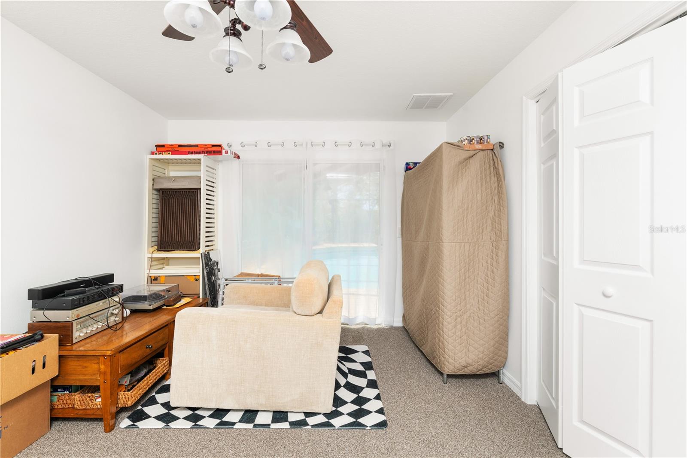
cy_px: 229
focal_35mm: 15
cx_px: 344
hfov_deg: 100.4
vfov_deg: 77.3
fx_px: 286
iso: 200
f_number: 7.1
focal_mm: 15
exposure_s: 1/125
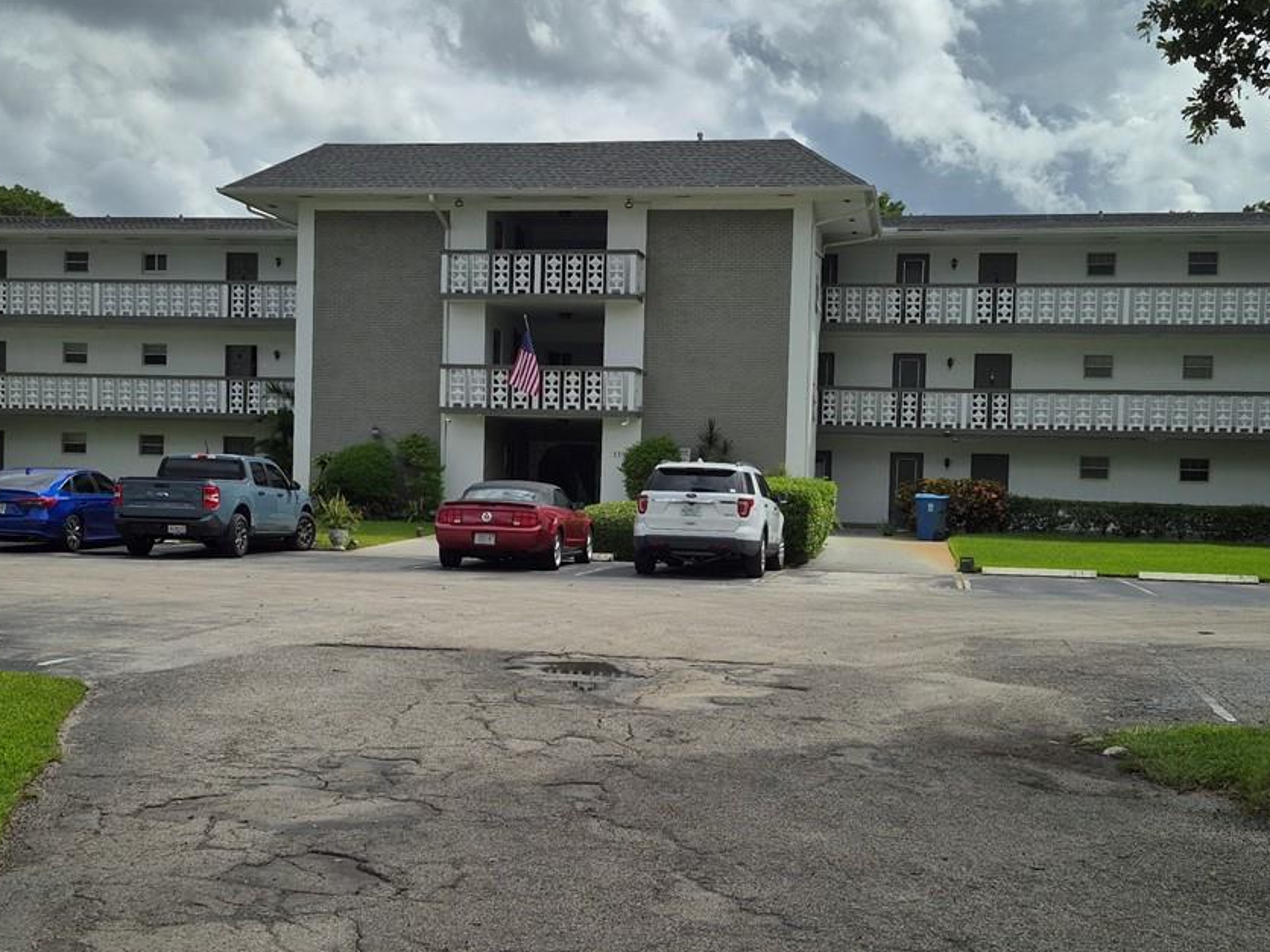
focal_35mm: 44
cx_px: 609
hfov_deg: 42.9
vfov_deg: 32.9
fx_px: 1614
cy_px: 489
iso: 25
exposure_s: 1/3120
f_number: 1.8
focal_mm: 5.4
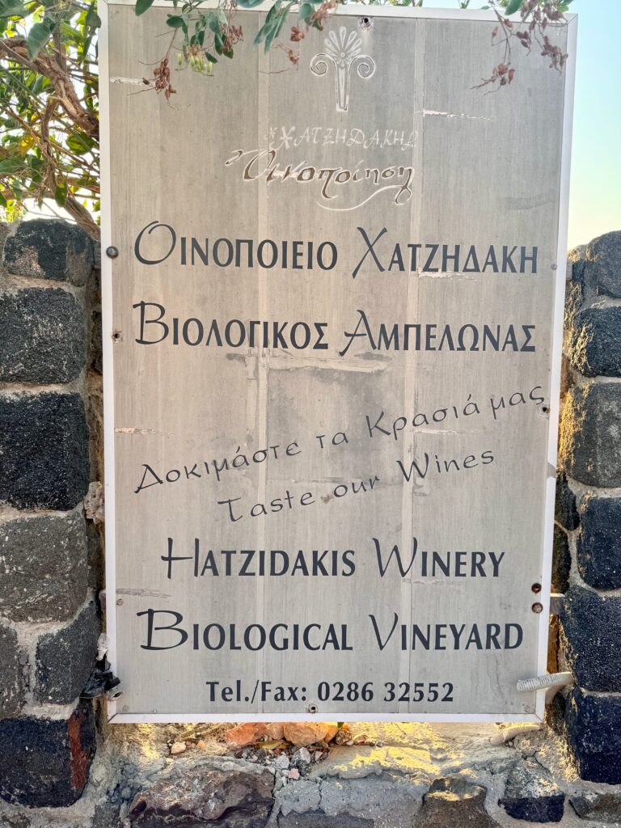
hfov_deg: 56.8
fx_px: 574
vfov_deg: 71.6
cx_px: 310
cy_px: 414
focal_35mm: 24
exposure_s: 1/527
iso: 80
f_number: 1.78
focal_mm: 6.76
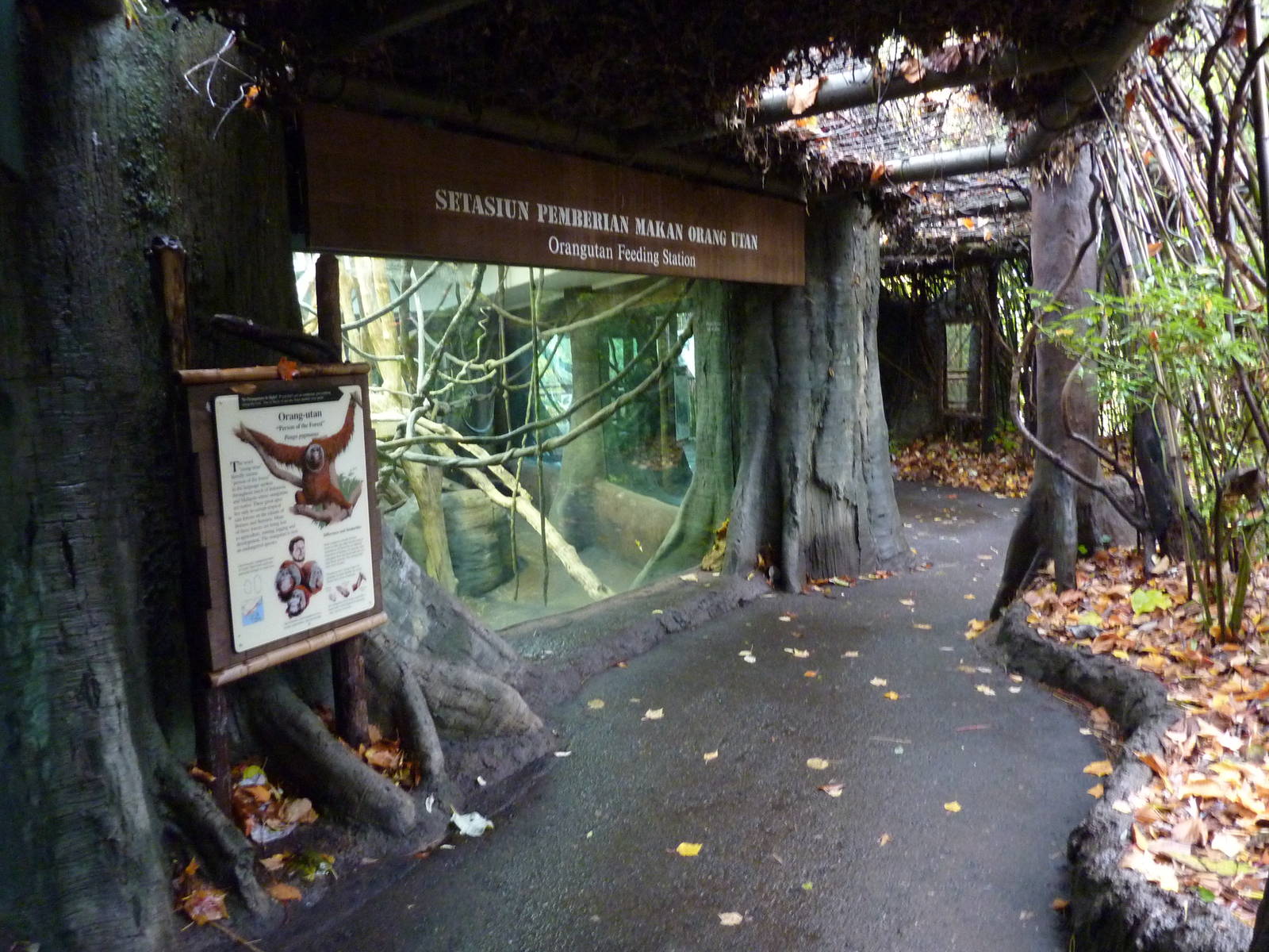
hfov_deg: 69.4
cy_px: 476
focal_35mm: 25
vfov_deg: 54.9
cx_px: 634
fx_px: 916
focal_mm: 4.1
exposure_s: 1/6
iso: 400
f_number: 3.3
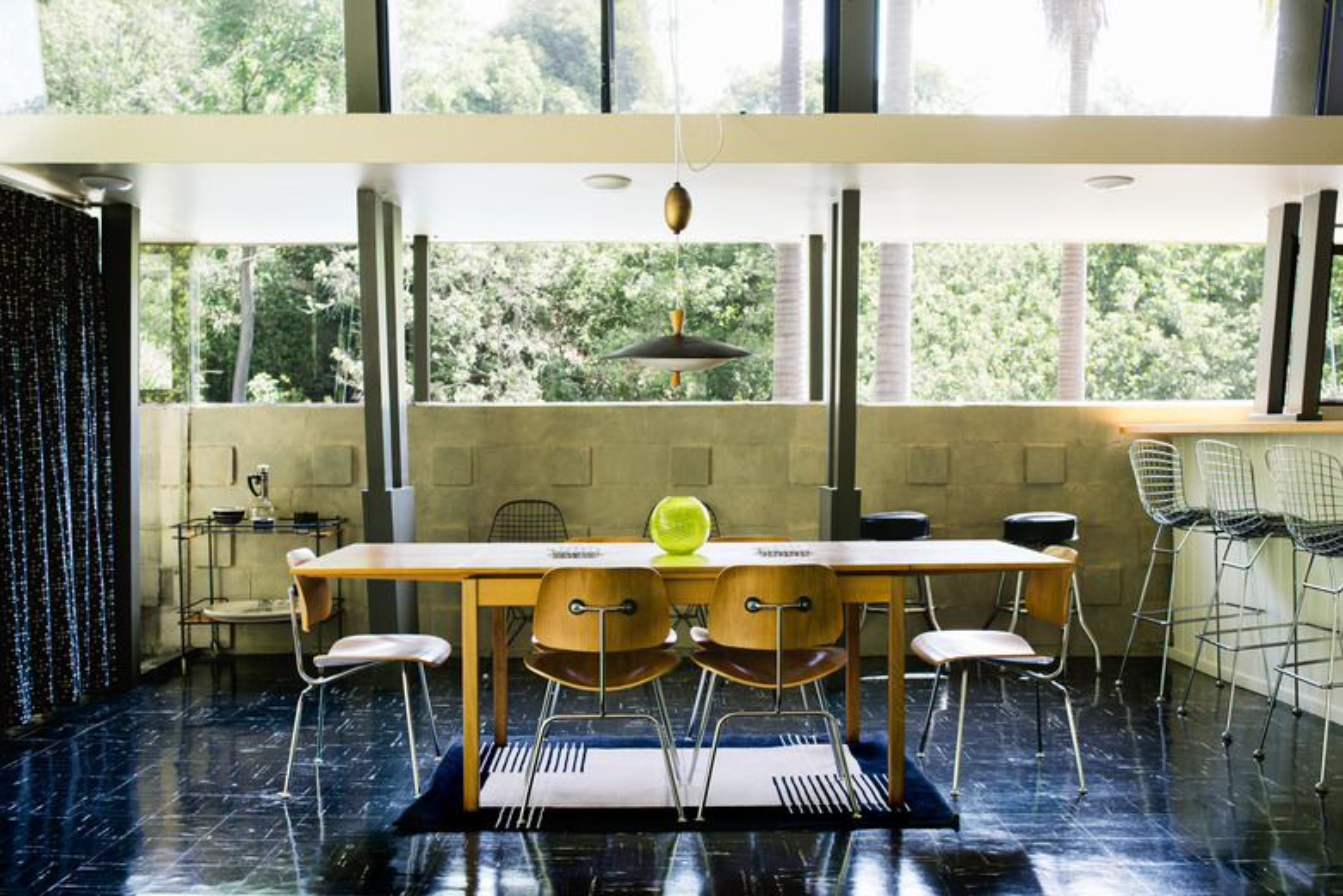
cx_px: 672
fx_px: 1306
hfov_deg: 54.4
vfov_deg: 37.9
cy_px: 448
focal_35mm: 35
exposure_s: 1/20
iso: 200
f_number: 7.1
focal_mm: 35
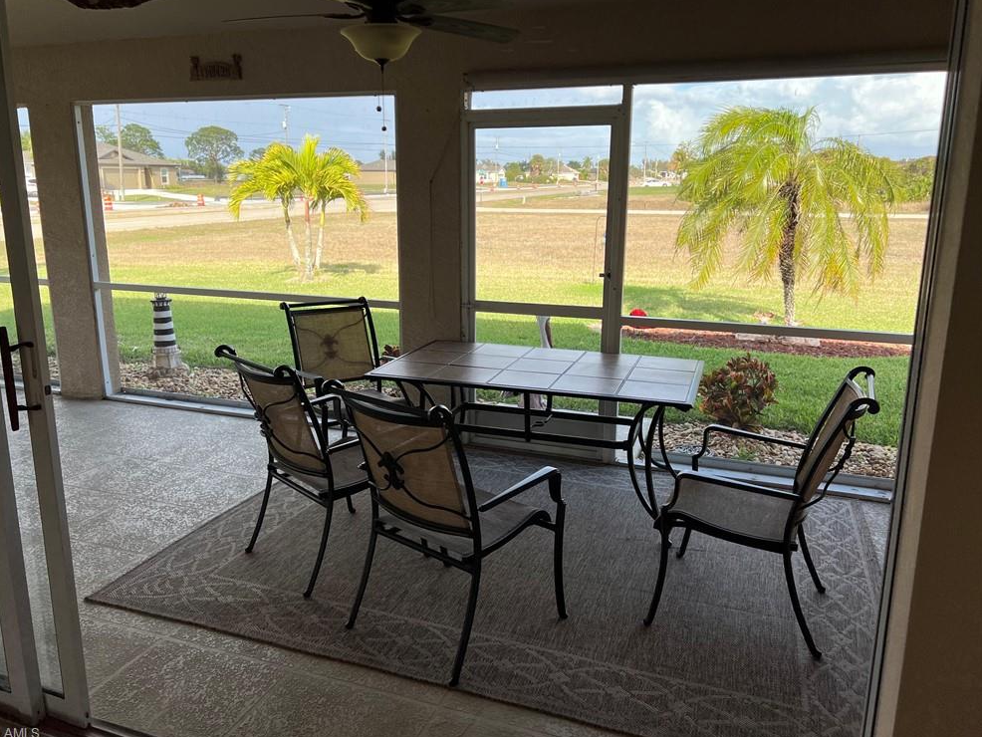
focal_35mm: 27
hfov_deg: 65.3
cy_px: 361
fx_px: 766
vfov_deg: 51.4
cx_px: 476
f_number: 1.5
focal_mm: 5.7
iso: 50
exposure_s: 1/1029
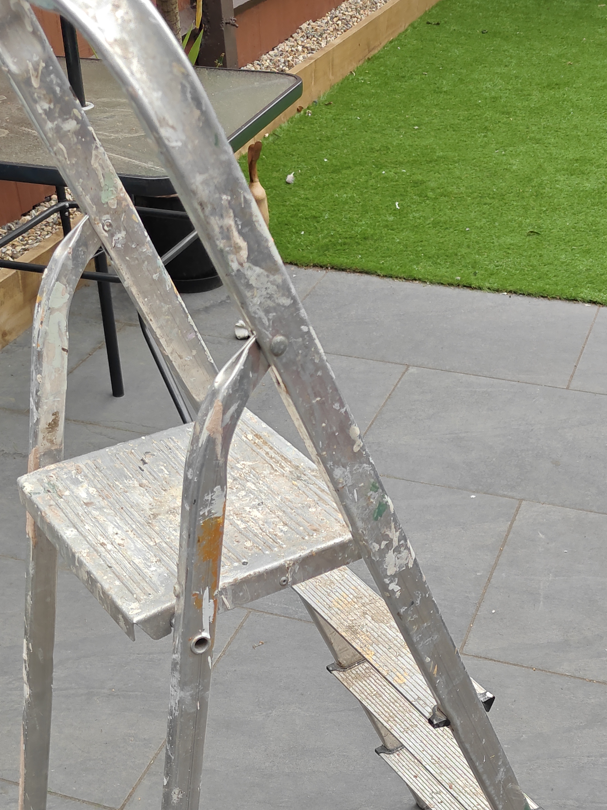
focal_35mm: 46
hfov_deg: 31.5
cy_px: 707
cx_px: 330
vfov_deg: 38.8
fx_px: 1075
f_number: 1.6
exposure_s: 1/801
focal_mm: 6.06
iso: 250
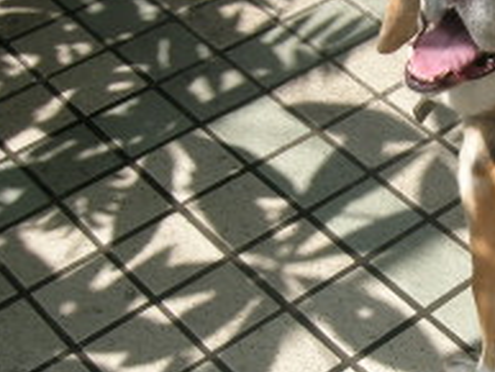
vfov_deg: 16.4
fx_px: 1288
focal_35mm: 90
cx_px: 503
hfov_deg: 21.0
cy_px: 190
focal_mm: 5.7
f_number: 4.9
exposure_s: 1/194
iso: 50
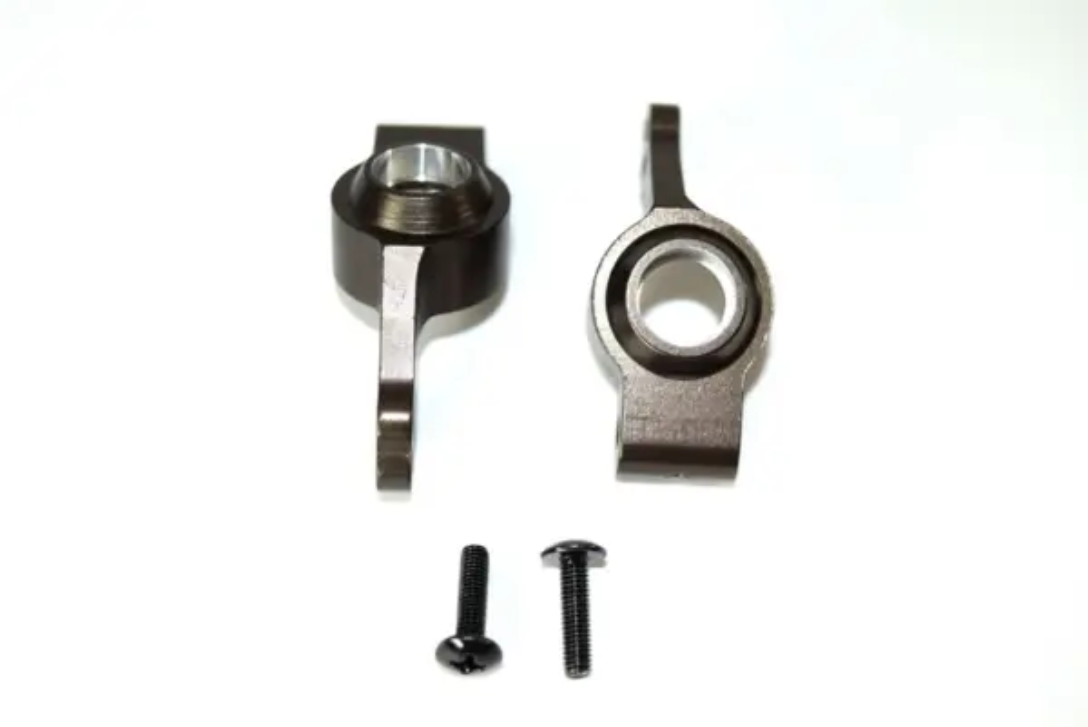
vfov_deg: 21.6
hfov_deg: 31.9
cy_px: 364
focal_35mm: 63
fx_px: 1905
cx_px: 544
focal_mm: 42
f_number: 6.3
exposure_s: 1/80
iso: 100
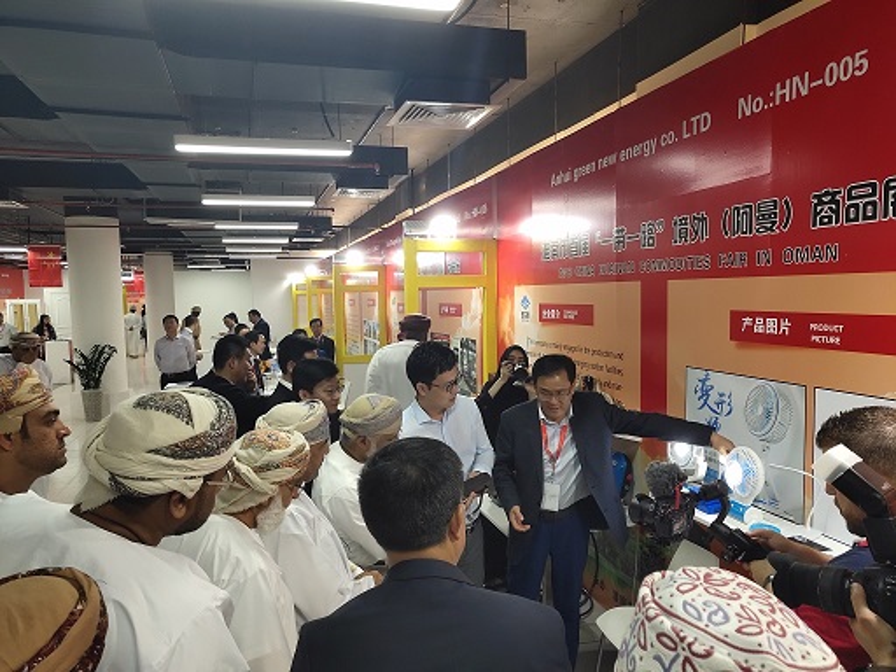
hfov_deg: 60.0
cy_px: 336
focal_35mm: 30
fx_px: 777
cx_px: 448
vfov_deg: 46.8
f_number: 1.8
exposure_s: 1/100
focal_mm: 4.35
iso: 244
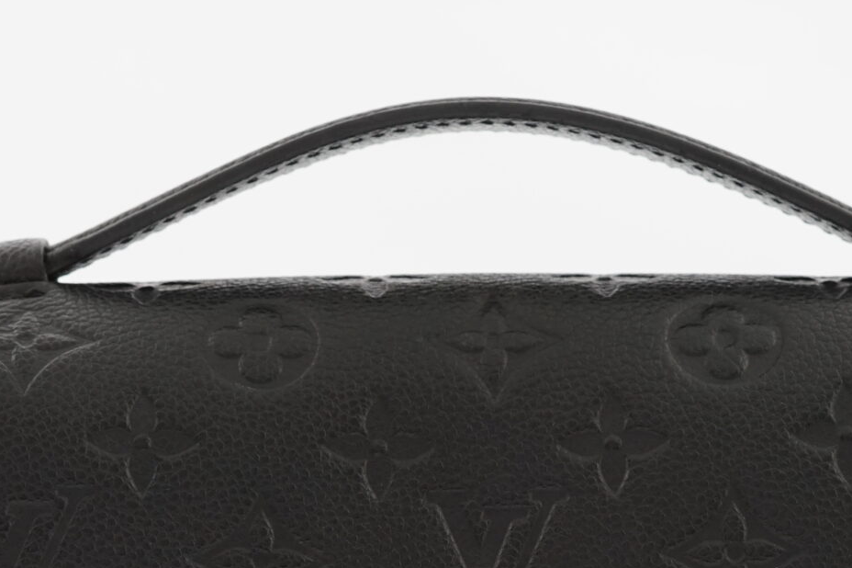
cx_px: 568
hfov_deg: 14.8
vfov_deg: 9.8
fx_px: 3265
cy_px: 642
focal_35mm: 138
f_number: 6.3
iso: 640
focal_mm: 50
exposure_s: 1/20
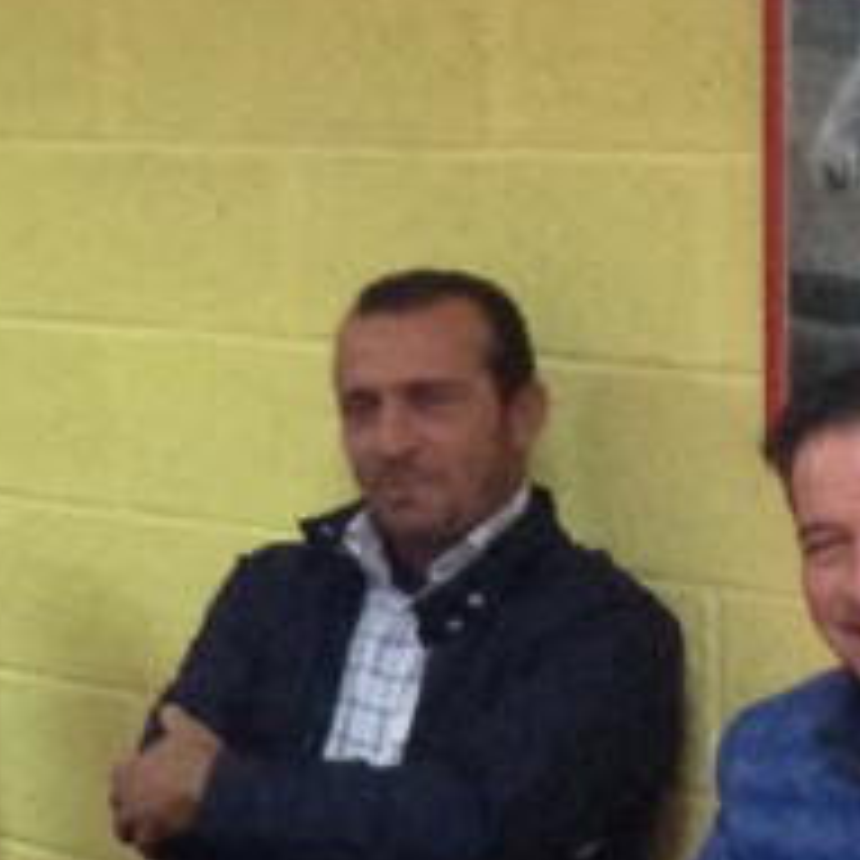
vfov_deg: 11.1
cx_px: -1191
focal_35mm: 158
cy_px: 405
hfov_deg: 9.8
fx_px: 4441
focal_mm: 3.3
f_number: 2.4
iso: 200
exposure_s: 1/25
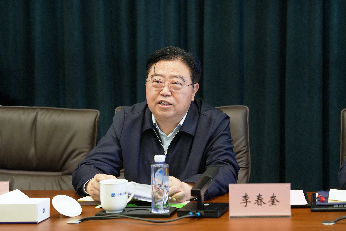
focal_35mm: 70
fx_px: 673
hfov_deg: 28.8
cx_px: 173
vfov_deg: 19.5
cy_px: 116
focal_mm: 70
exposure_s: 1/80
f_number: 2.8
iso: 1000
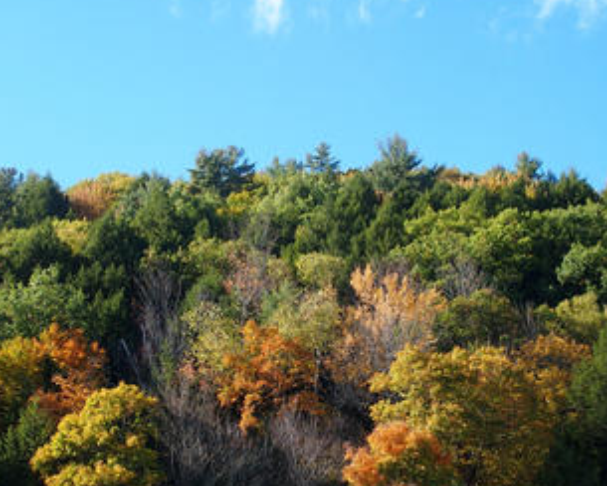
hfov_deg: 23.3
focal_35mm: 82
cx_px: 297
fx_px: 1473
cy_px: 307
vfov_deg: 18.7
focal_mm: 12
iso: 100
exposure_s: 1/400
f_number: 3.5
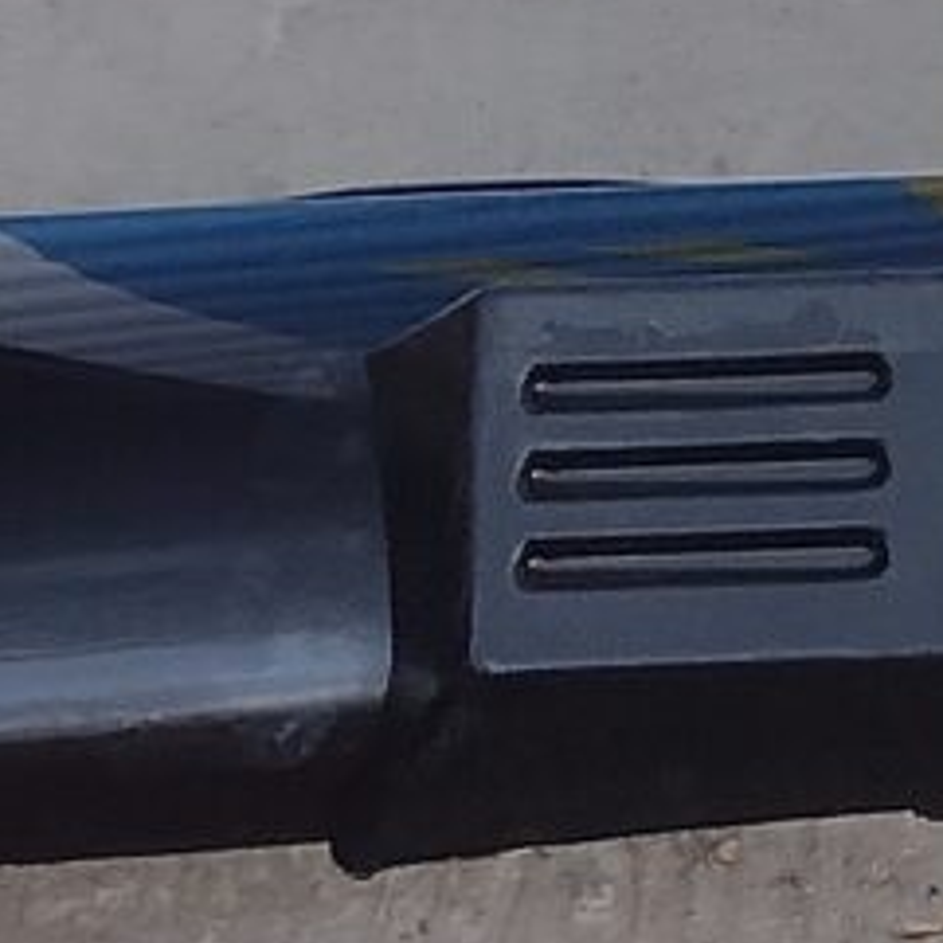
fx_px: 7828
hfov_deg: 6.7
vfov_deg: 6.9
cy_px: 196
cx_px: 1808
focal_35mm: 254
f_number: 1.7
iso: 102
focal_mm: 4.71
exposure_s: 1/100
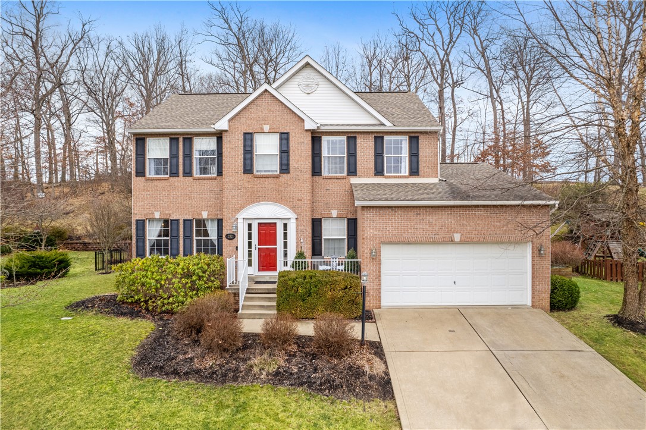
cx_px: 323
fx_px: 395
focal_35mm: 22
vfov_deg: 57.2
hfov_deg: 78.6
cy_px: 215
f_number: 2.8
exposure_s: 1/30
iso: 100
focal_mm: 8.38
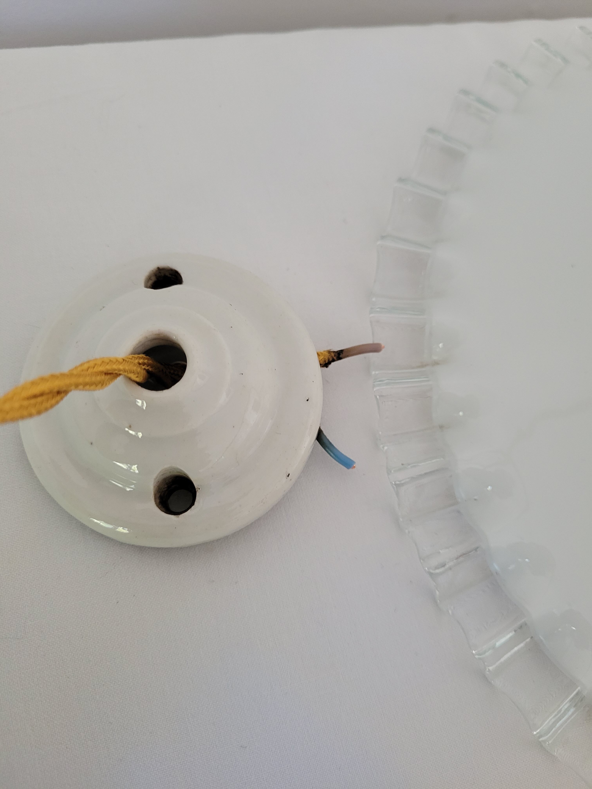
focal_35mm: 26
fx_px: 593
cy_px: 394
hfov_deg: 53.1
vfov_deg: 67.3
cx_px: 296
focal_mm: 5.4
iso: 320
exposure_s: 1/100
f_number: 1.8
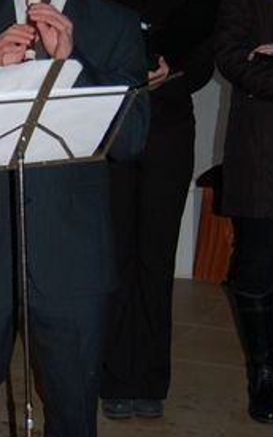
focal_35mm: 100
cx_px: -27
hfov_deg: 12.9
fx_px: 1190
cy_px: 201
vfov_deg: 20.8
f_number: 4.2
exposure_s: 1/60
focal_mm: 30
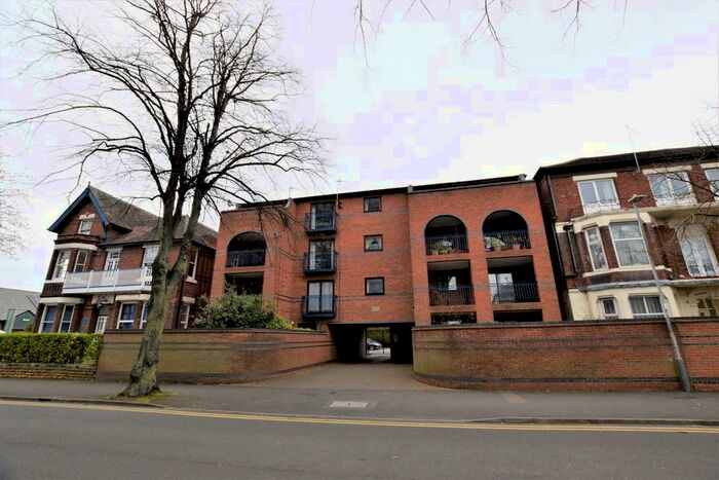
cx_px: 360
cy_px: 240
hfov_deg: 100.4
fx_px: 300
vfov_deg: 77.4
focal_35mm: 15
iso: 400
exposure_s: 1/200
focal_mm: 10
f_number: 7.1
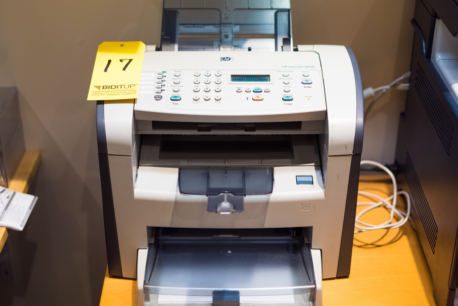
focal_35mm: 55
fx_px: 700
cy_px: 153
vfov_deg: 24.6
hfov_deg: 36.2
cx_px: 229
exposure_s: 1/320
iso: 3200
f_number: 2.2
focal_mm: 55
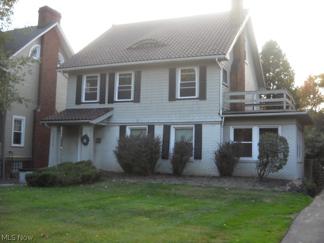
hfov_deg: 45.8
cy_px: 122
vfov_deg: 35.1
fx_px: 384
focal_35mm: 41
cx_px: 162
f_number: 3.1
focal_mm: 6.72
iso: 109
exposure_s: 1/60
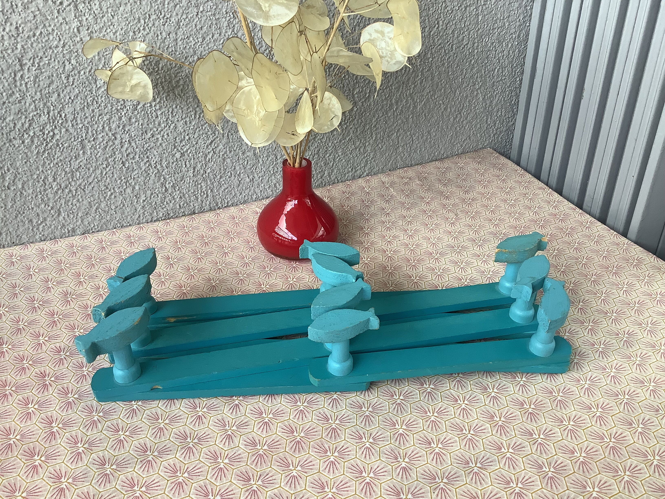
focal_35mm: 31
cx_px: 332
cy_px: 250
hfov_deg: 58.4
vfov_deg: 45.4
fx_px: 596
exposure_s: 1/120
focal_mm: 3.3
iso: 80
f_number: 2.4
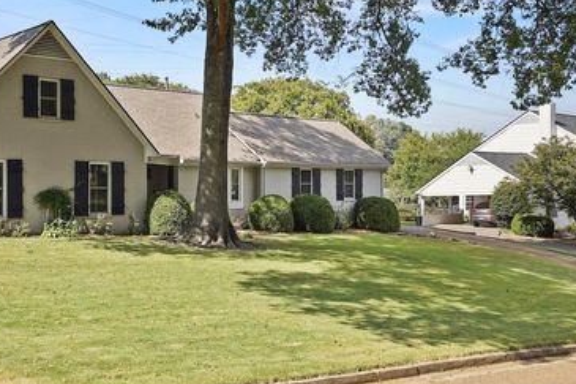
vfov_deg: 28.0
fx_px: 768
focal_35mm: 48
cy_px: 181
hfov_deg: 41.0
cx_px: 245
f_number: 4
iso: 100
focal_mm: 35
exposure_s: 1/125
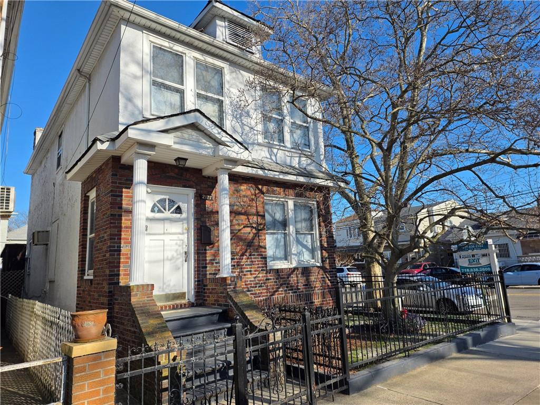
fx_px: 359
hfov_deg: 73.9
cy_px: 202
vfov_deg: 58.9
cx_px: 270
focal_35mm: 23
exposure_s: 1/5958
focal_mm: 6.25
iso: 80
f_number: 1.7
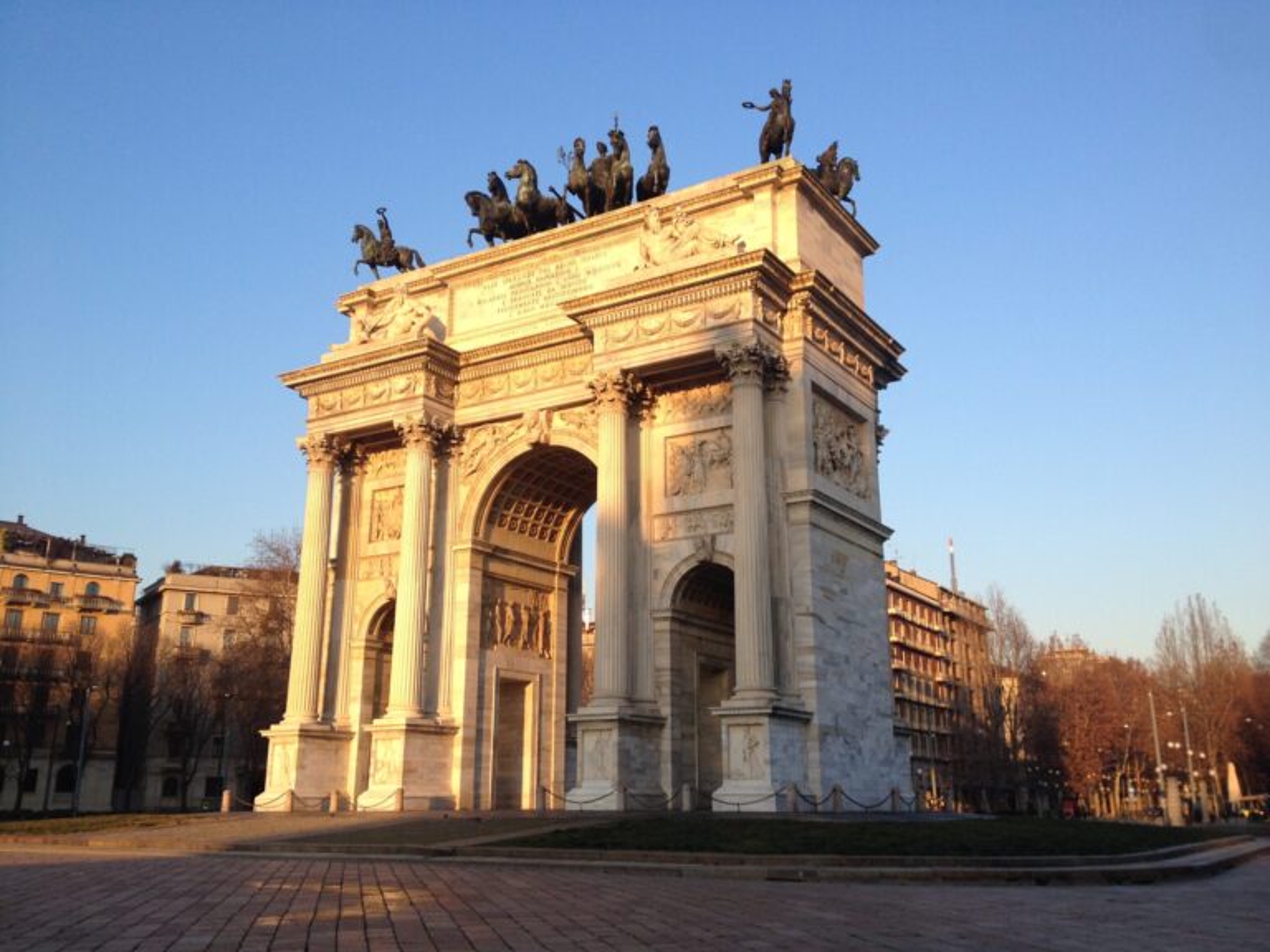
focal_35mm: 35
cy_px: 476
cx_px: 635
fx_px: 1284
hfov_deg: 52.6
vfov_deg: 40.7
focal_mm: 4.28
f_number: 2.4
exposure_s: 1/497
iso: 50
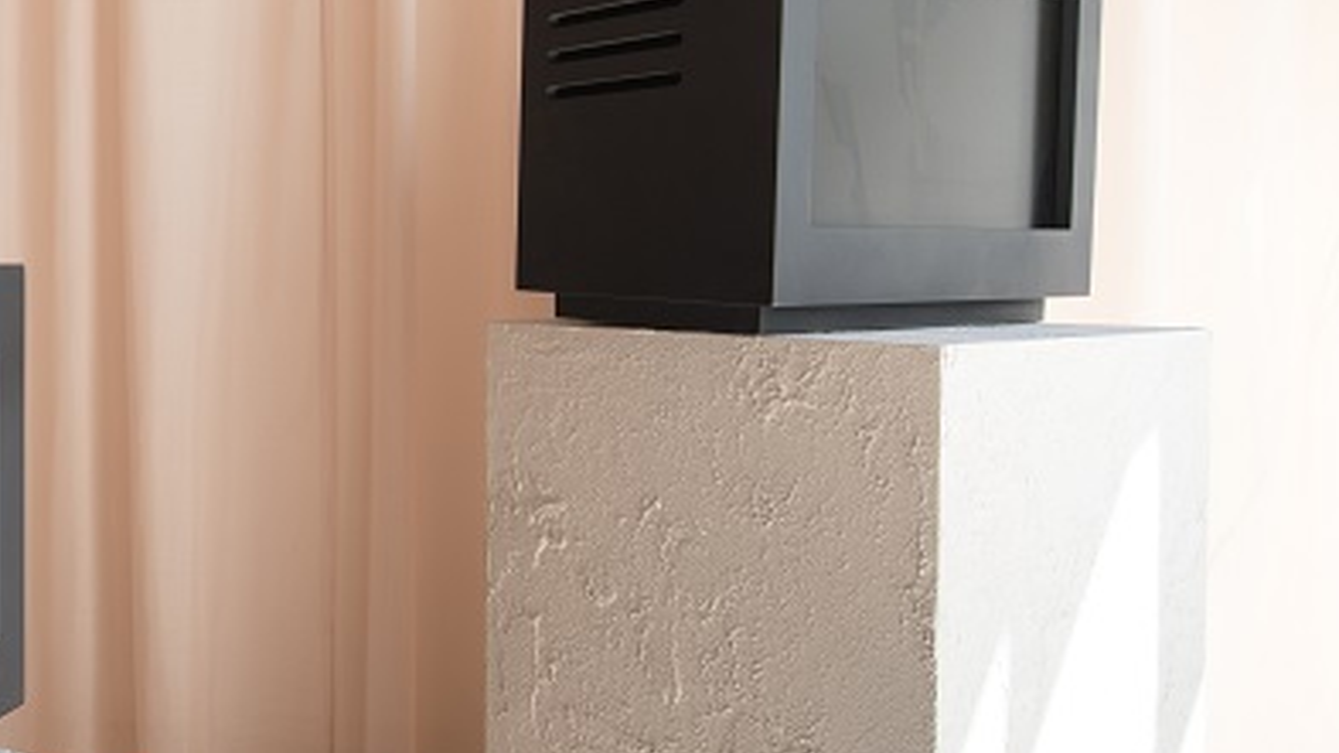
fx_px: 1136
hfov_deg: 49.3
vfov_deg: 36.5
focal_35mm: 32
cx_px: -14
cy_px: 290
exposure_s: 1/320
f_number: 3.5
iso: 160
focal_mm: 15
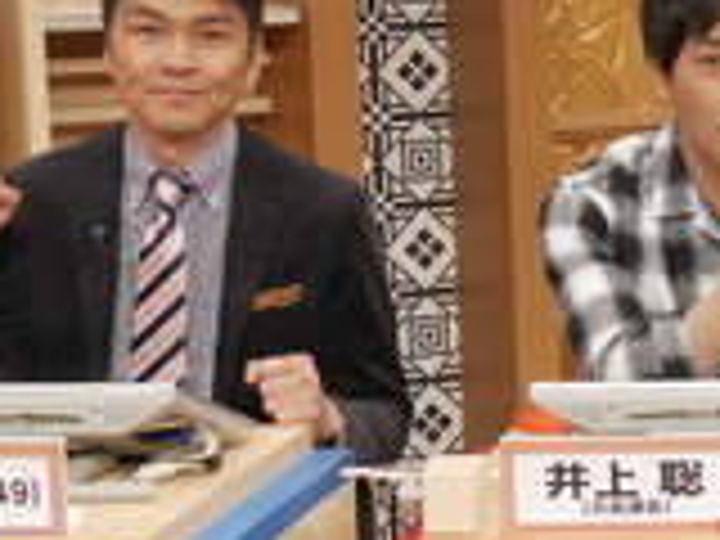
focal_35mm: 140
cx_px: 1015
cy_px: 274
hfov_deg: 13.4
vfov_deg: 10.6
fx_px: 2912
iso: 1600
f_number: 7.1
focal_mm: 21
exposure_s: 1/100
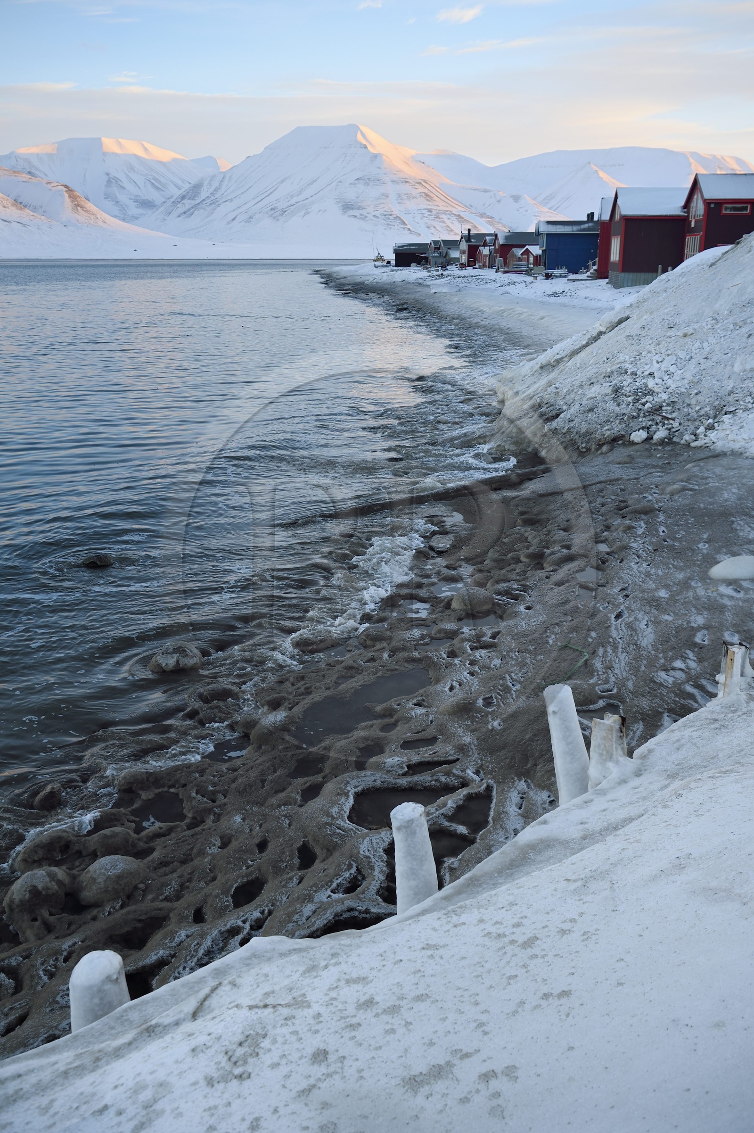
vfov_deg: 58.7
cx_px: 377
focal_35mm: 32
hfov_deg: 41.1
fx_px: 1006
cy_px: 566
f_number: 5.6
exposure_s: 1/160
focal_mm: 32
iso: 200
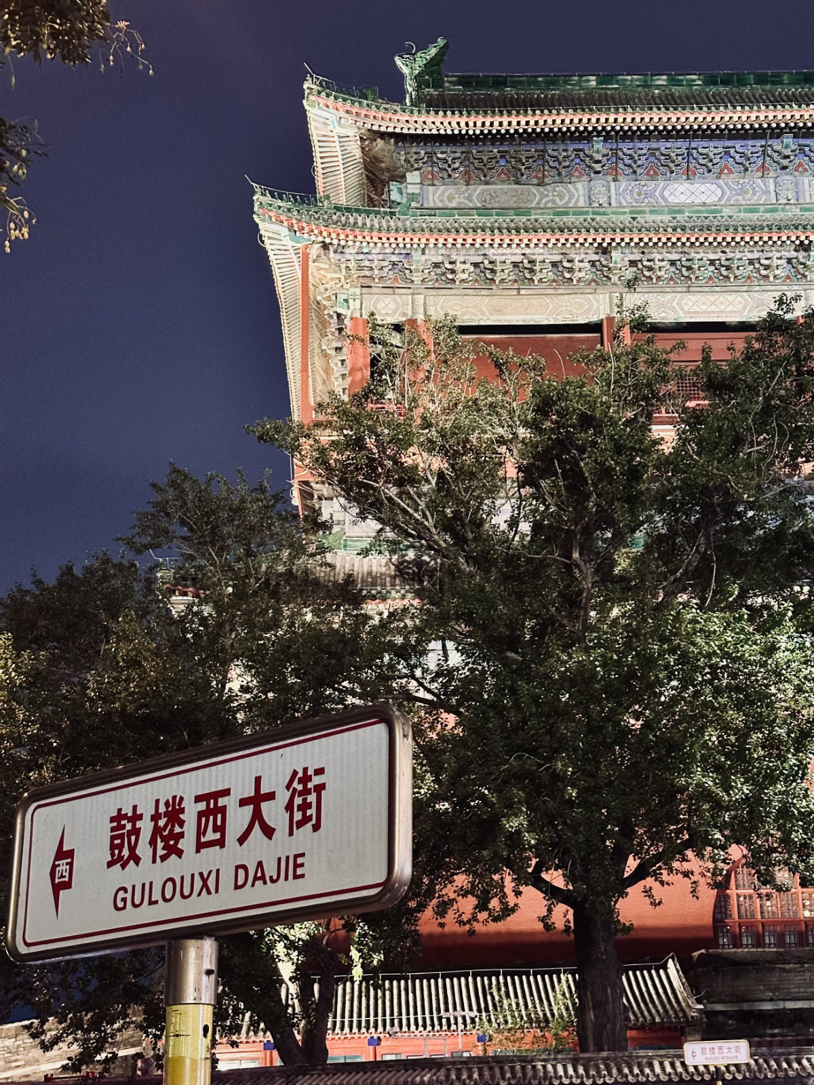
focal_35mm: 48
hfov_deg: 30.3
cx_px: 407
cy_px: 542
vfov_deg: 39.7
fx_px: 1505
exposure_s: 1/25
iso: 640
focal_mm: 6.9
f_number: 1.8
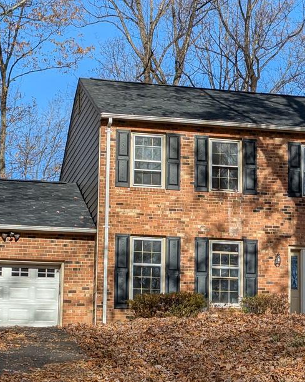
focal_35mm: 118
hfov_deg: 12.9
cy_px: 237
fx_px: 1331
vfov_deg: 16.3
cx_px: 291
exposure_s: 1/2304
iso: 43
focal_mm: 6.81
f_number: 1.85
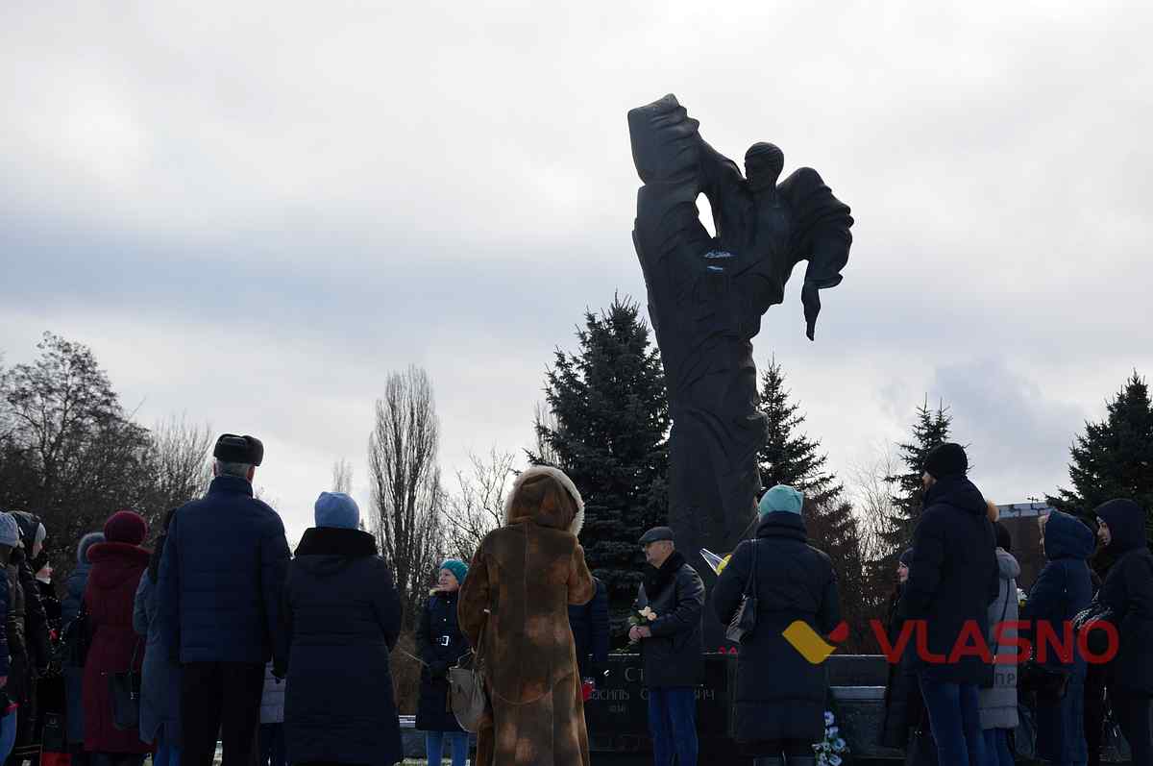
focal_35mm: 52
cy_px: 383
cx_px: 576
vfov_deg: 25.7
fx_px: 1679
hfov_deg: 37.9
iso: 100
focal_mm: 35
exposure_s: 1/200
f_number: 7.1
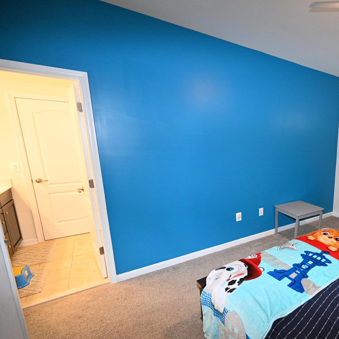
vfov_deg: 74.6
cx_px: 272
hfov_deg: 67.6
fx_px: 222
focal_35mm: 20
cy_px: 188
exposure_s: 1/200
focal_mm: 14
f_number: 4
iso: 2800
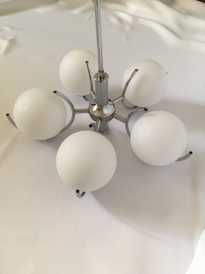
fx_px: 229
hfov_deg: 48.2
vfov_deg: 61.7
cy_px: 137
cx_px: 102
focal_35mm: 29
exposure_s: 1/33
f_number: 2.2
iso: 32
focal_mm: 4.15
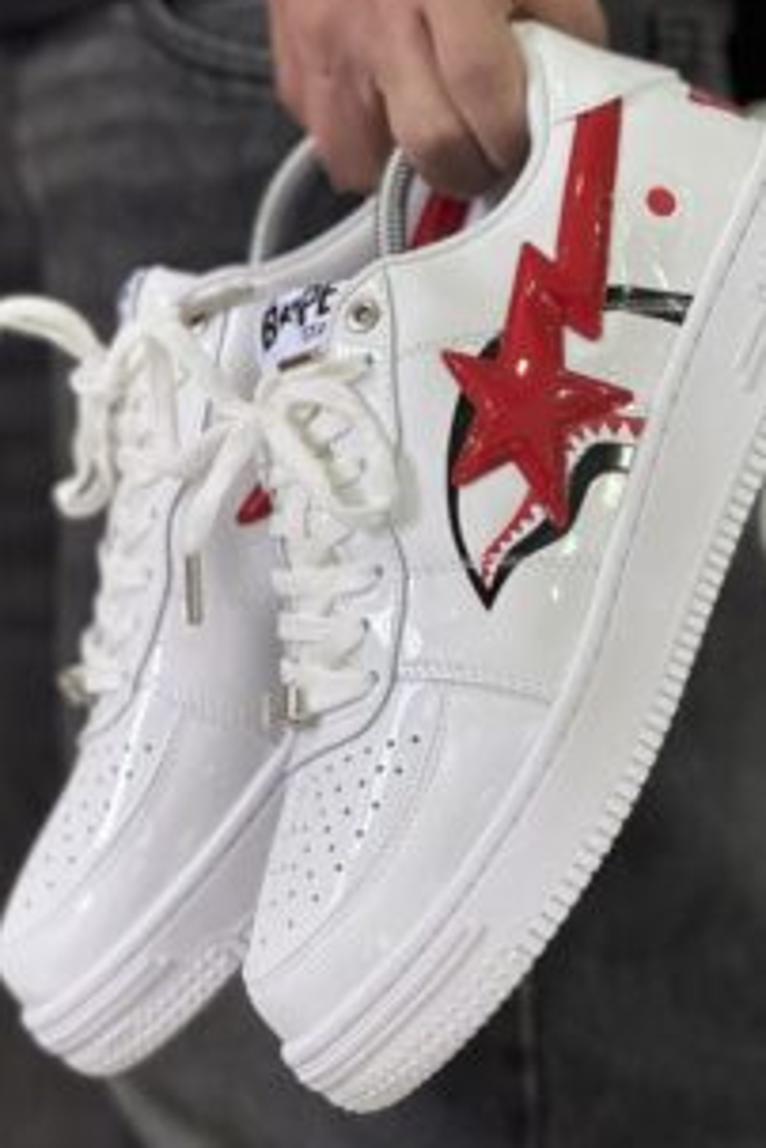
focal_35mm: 178
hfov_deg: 7.7
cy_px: 580
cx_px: 368
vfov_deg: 11.5
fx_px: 5681
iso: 400
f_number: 2.8
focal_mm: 15.66
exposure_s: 1/60
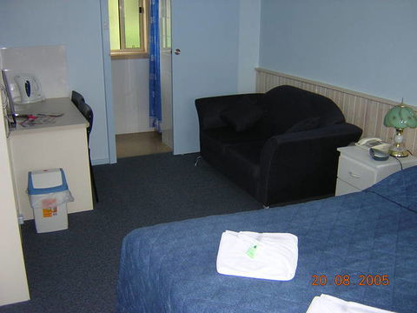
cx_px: 208
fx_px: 434
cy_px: 156
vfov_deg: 39.7
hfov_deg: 51.4
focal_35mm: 36
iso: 208
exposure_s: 1/60.1
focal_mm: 4.7
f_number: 2.6
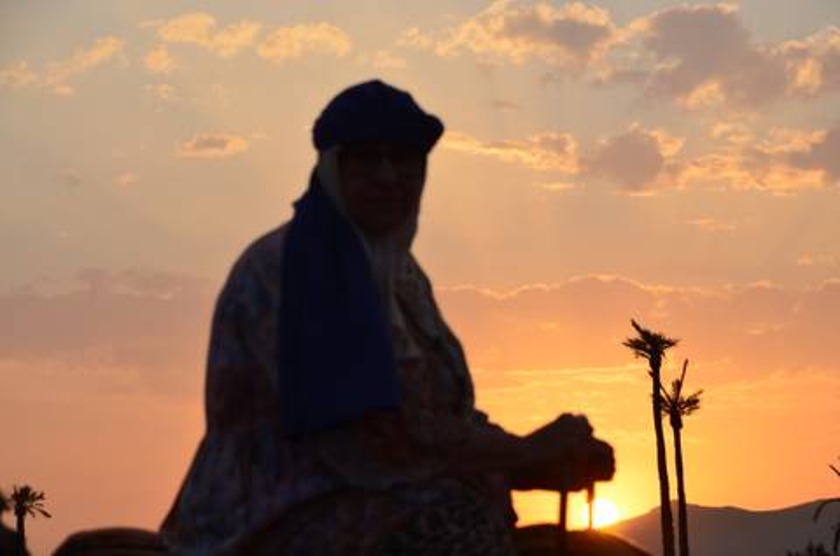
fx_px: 3668
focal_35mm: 158
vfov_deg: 8.7
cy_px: 278
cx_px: 420
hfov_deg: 13.1
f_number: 11
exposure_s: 1/125
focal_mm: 105
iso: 200
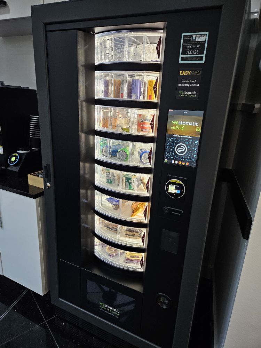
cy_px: 174
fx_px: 231
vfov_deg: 73.9
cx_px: 130
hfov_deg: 58.9
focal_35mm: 23
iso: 320
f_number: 1.8
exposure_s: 1/100
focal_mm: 5.4
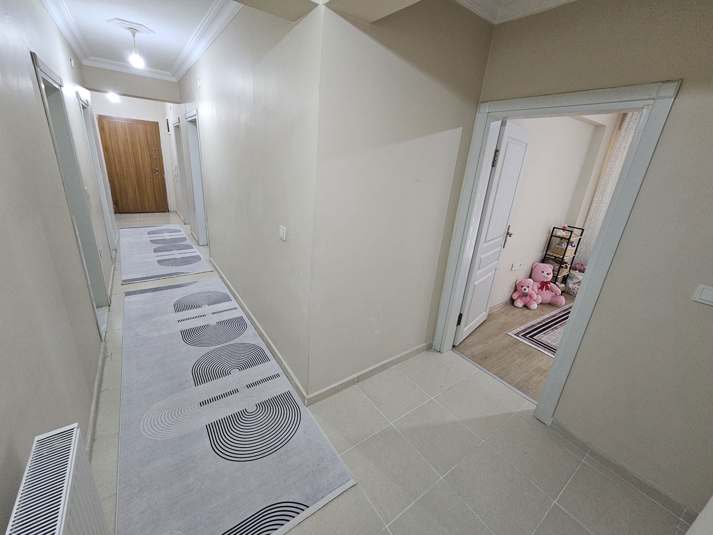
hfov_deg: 106.2
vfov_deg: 89.9
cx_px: 356
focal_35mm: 13
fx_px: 268
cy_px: 268
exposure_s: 1/33.3
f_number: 2.2
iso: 500
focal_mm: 2.2
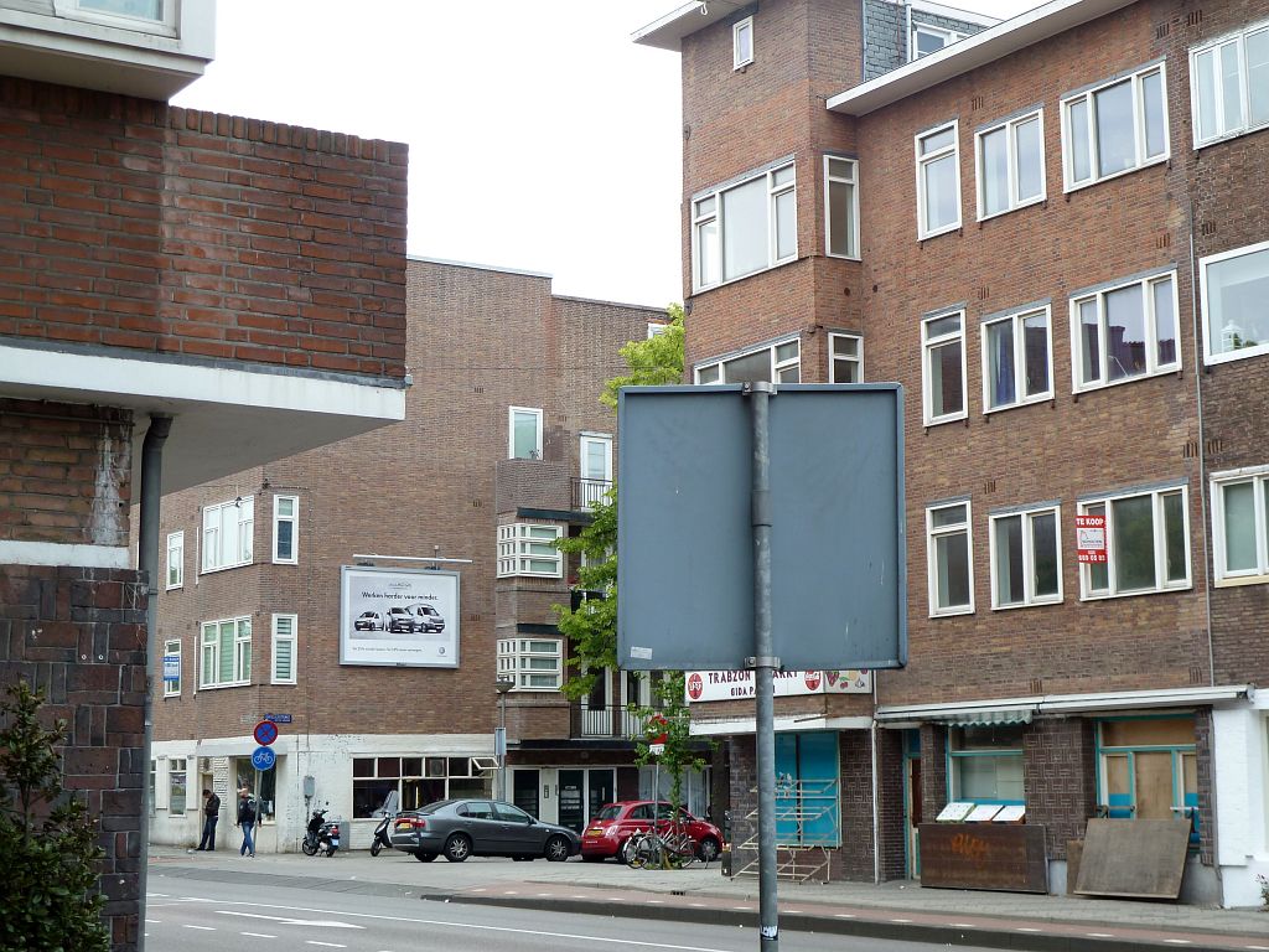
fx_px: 2163
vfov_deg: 24.8
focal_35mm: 59
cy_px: 476
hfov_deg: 32.7
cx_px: 634
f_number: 3.9
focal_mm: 9.7
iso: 80
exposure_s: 1/100
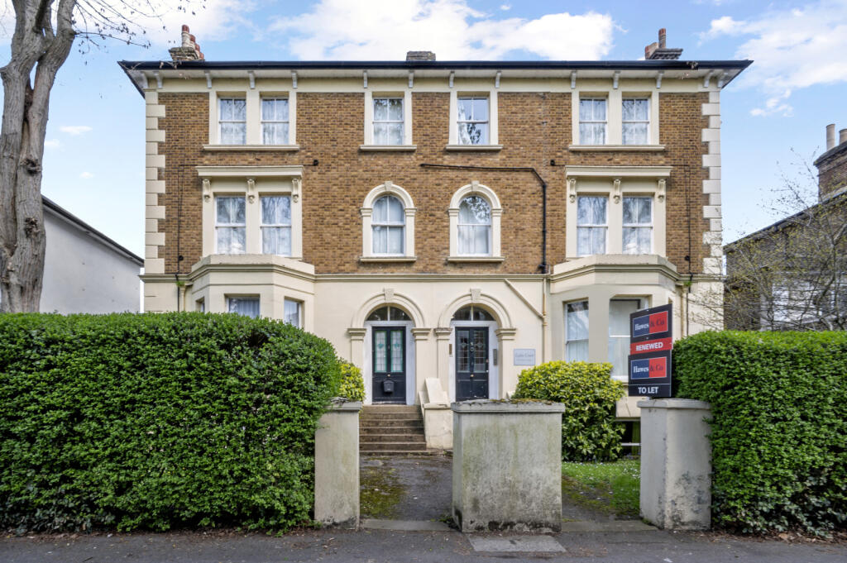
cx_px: 424
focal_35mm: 14
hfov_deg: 104.3
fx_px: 329
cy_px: 282
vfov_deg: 81.1
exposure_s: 1/30
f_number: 16
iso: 250
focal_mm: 14
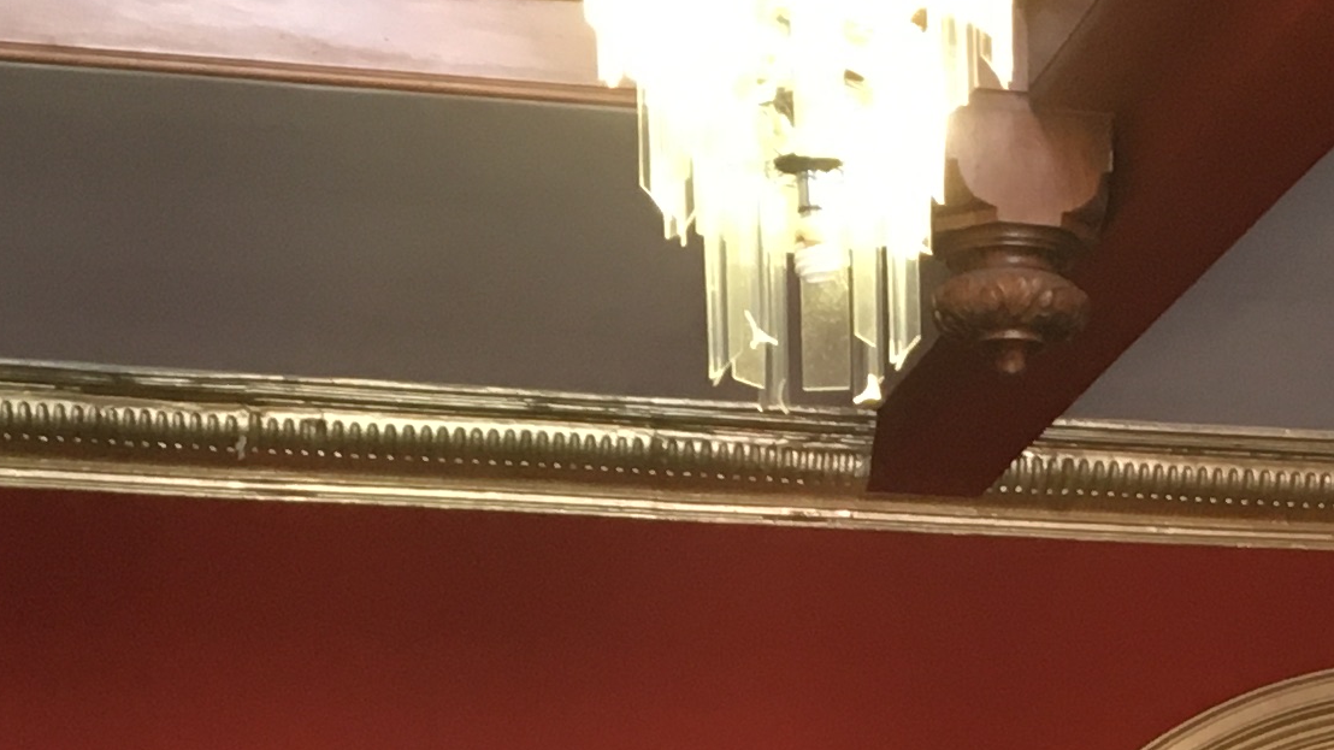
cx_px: 1143
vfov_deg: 9.6
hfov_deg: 18.4
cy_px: 1660
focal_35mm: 115
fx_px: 4067
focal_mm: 4.15
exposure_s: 1/33
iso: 125
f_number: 2.2
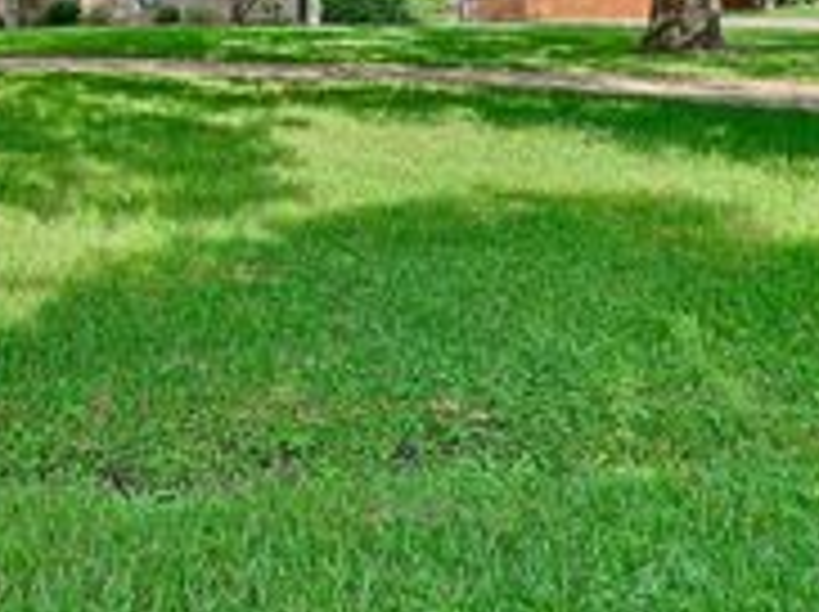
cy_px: 38
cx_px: -22
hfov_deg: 42.4
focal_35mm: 37
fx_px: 874
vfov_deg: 35.8
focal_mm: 14
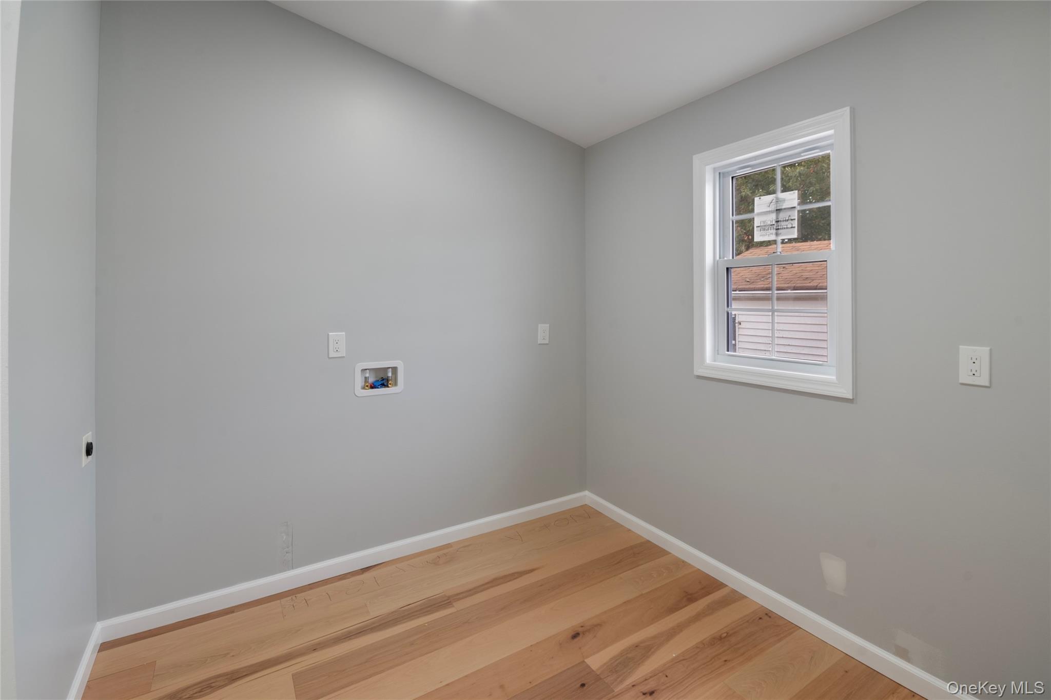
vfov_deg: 77.3
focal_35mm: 15
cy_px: 350
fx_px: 438
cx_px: 526
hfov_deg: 100.4
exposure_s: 1/2
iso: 200
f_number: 11
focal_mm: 10
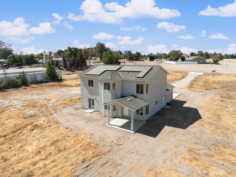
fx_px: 164
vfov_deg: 56.8
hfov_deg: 71.6
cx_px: 118
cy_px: 88
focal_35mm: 24
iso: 100
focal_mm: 12.29
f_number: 2.8
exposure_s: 1/2000
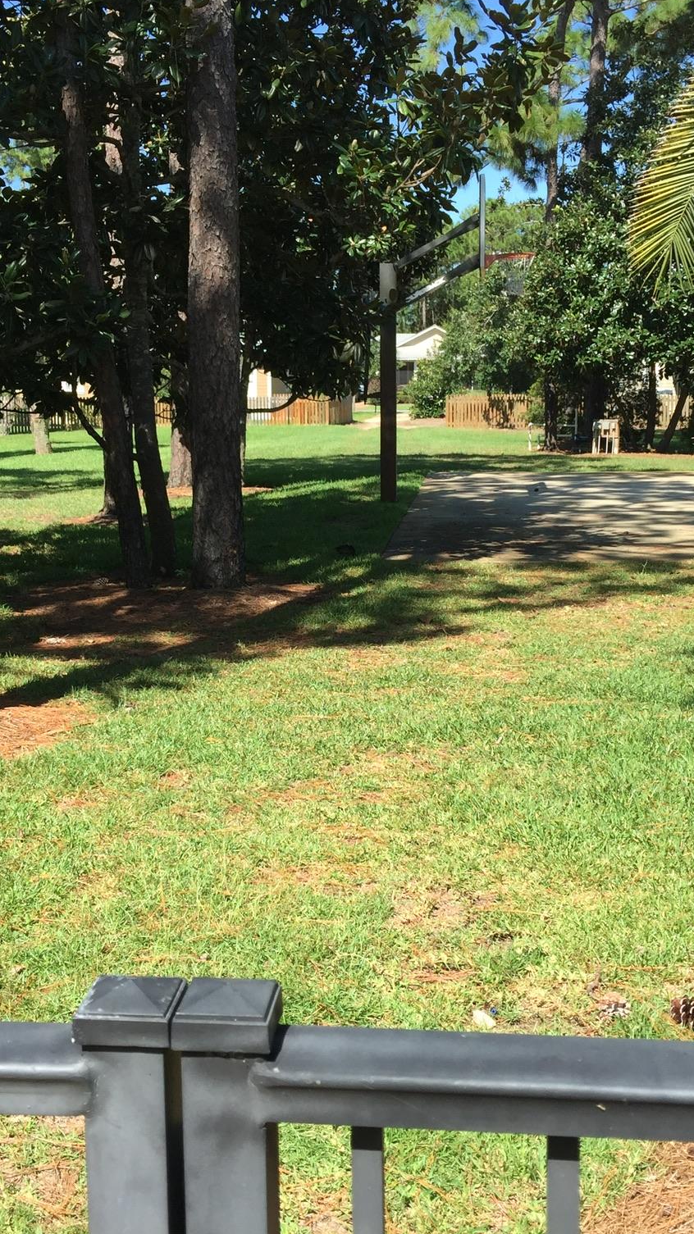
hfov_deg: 27.7
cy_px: 606
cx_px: 328
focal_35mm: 43
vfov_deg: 47.4
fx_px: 1407
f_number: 2.2
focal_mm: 4.15
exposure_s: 1/807
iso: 32
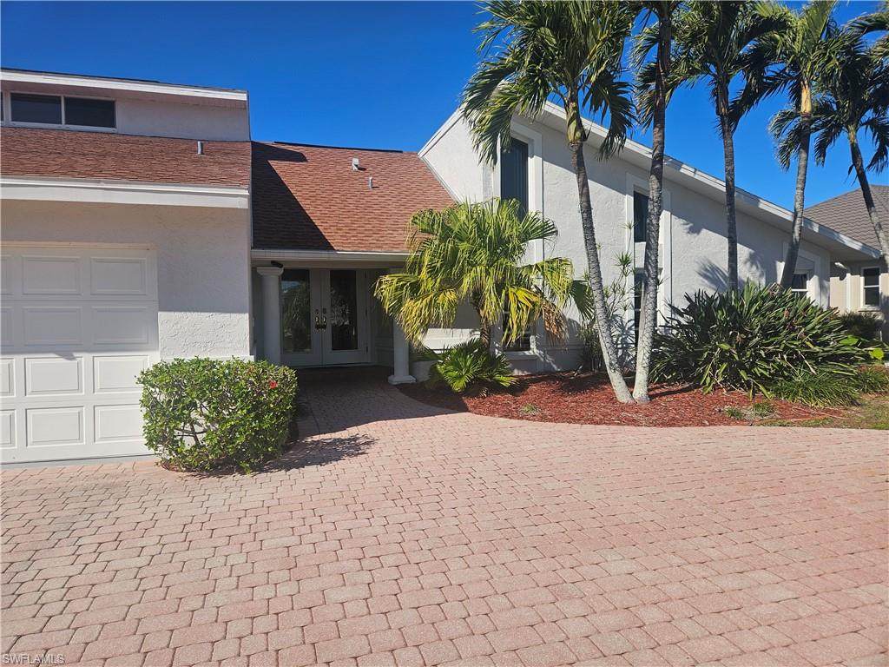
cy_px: 334
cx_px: 444
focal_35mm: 23
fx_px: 591
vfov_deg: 58.9
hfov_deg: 73.9
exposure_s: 1/2897
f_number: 1.8
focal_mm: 5.4
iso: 25
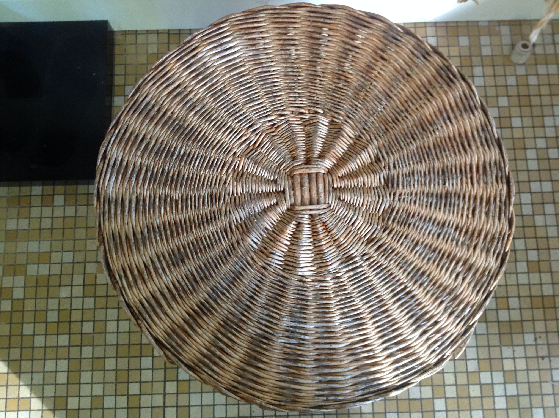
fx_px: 564
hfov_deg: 52.7
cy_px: 209
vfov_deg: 40.6
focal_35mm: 35
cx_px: 280
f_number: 2.4
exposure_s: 1/15
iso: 250
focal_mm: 4.28
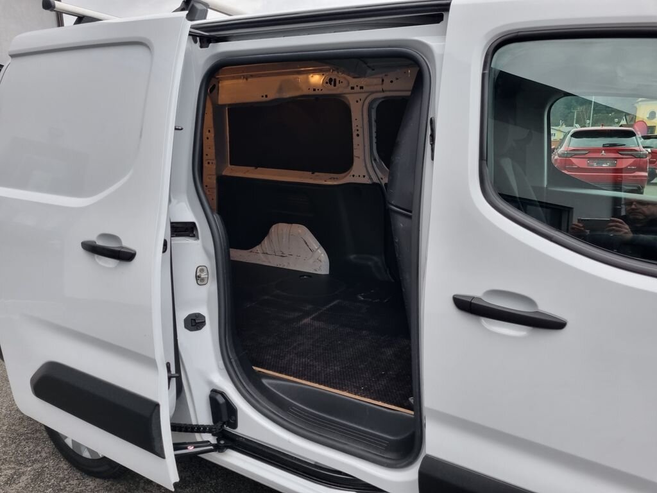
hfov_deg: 67.3
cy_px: 246
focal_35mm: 26
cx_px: 328
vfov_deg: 53.1
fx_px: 493
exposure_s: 1/100
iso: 125
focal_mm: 5.4
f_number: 1.8
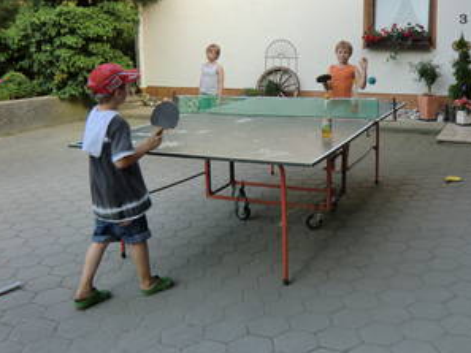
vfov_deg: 36.5
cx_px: 301
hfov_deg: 47.3
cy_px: 122
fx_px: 531
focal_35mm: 39
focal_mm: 5.2
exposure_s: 1/80
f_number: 3.5
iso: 64
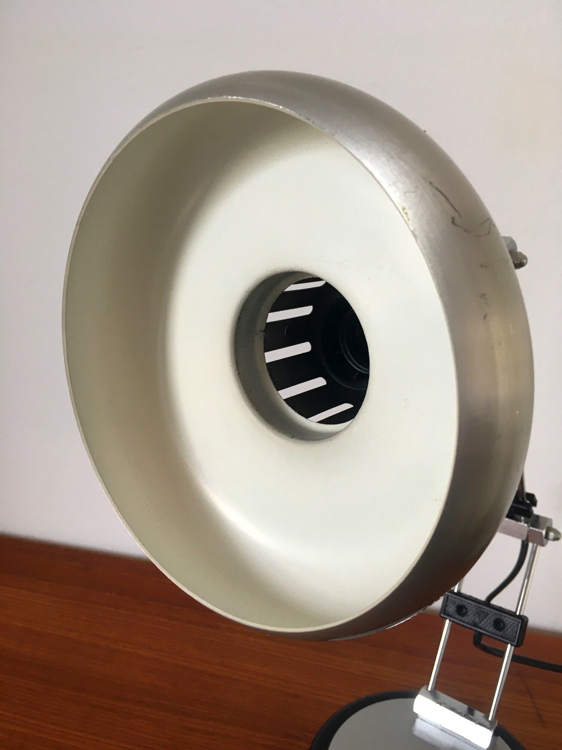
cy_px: 375
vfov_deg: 61.7
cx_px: 281
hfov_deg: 48.2
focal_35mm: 29
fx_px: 628
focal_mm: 4.15
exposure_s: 1/33
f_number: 2.2
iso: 64
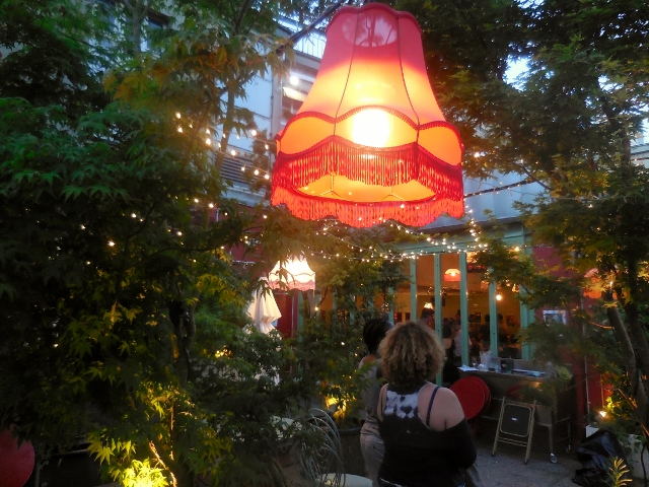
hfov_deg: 69.4
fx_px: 469
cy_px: 244
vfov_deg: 54.9
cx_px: 324
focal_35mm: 25
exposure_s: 1/25
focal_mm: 4.5
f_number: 3.3
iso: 400
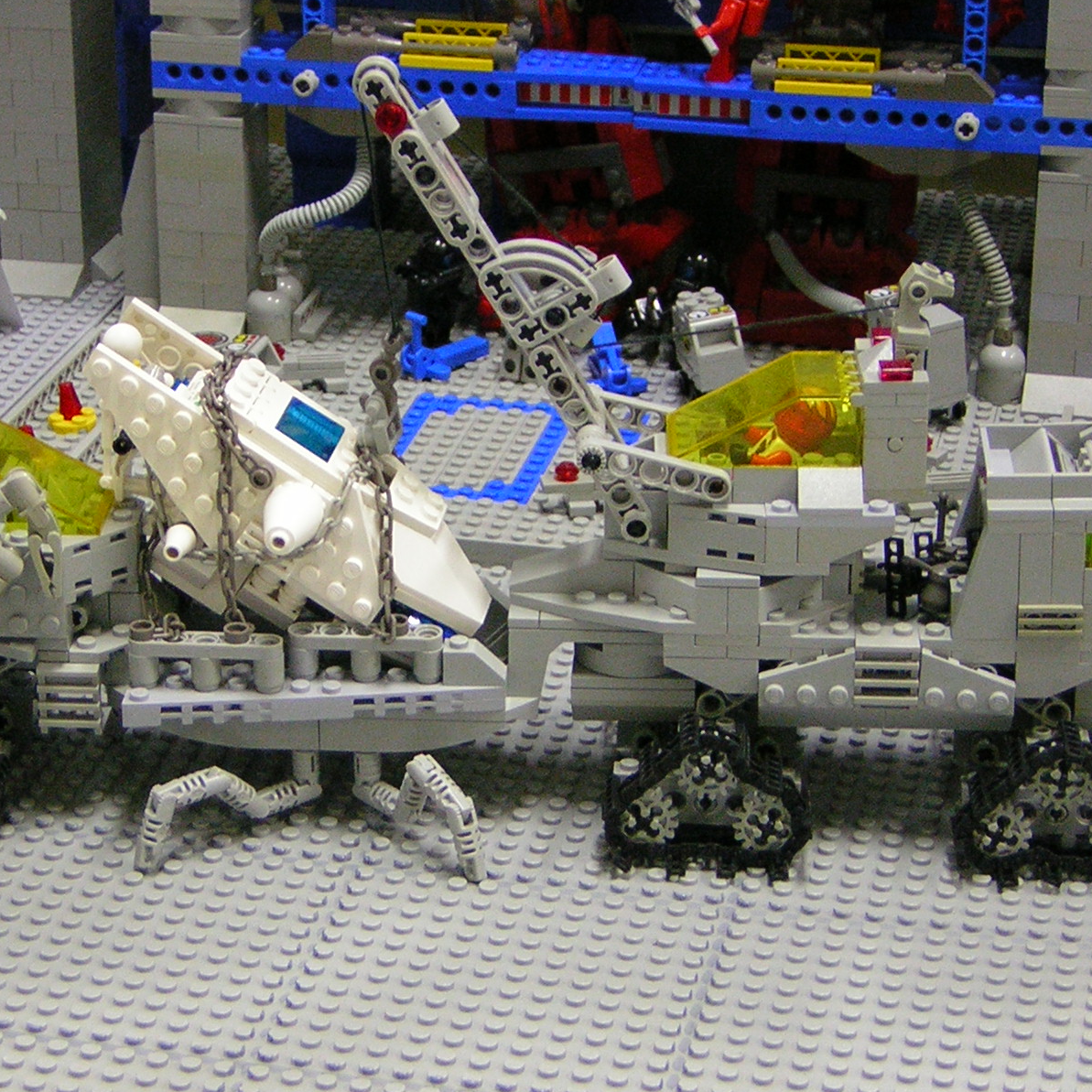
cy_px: 545
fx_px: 3426
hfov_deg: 18.1
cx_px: 438
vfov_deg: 18.1
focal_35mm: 96
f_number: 4
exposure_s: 1/5.7
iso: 110
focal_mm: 10.6
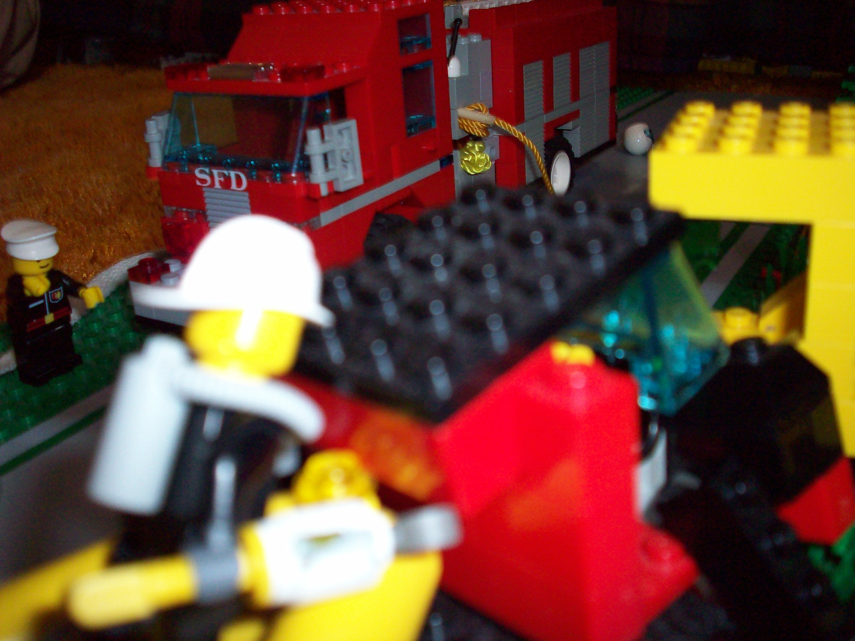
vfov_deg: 38.7
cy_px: 320
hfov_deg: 50.1
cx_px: 428
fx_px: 914
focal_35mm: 37
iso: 160
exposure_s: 1/64
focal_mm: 6.2
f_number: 2.8
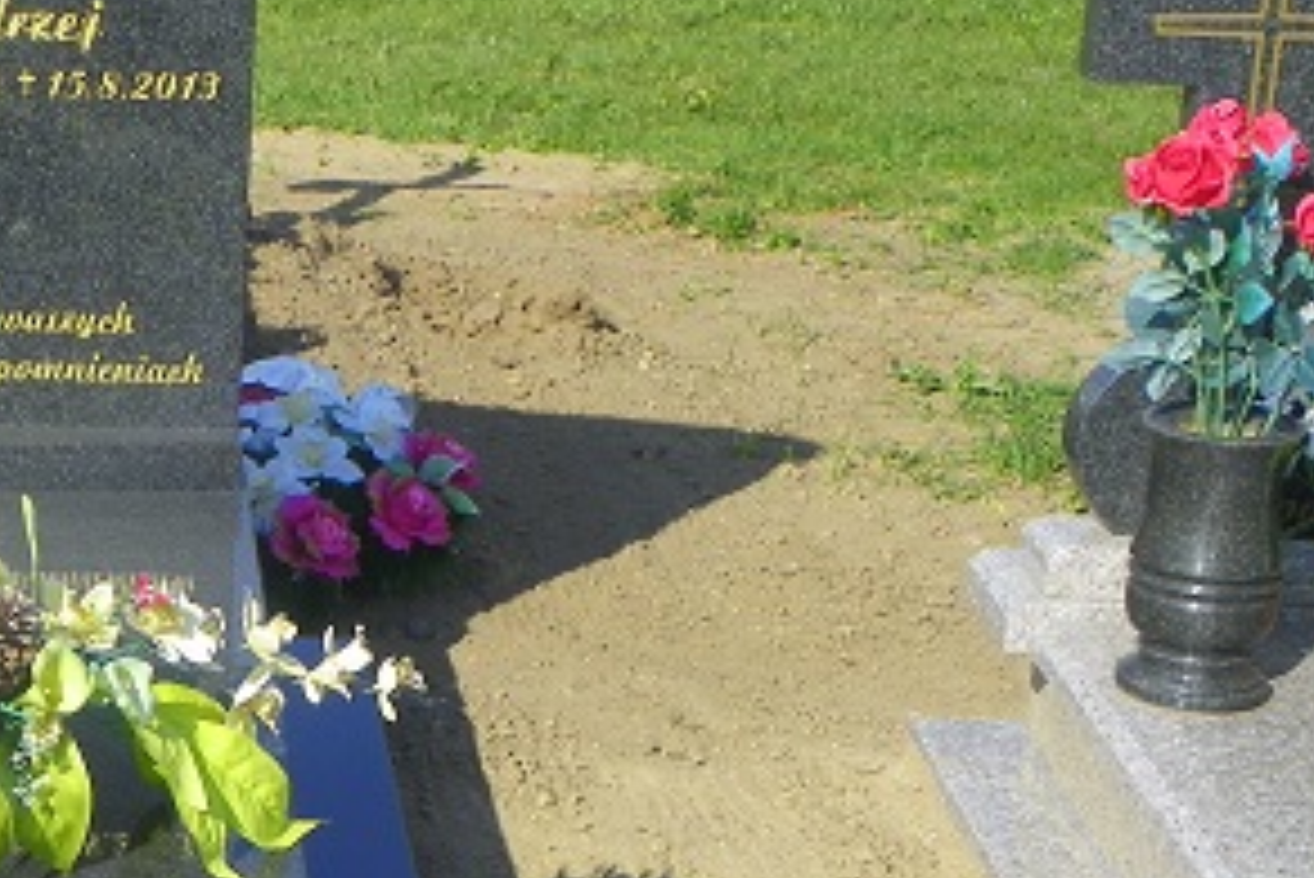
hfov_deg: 20.2
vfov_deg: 14.0
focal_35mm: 98
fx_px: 3579
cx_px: 14
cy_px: 558
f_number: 4.5
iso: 64
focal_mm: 7.6
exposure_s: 1/320
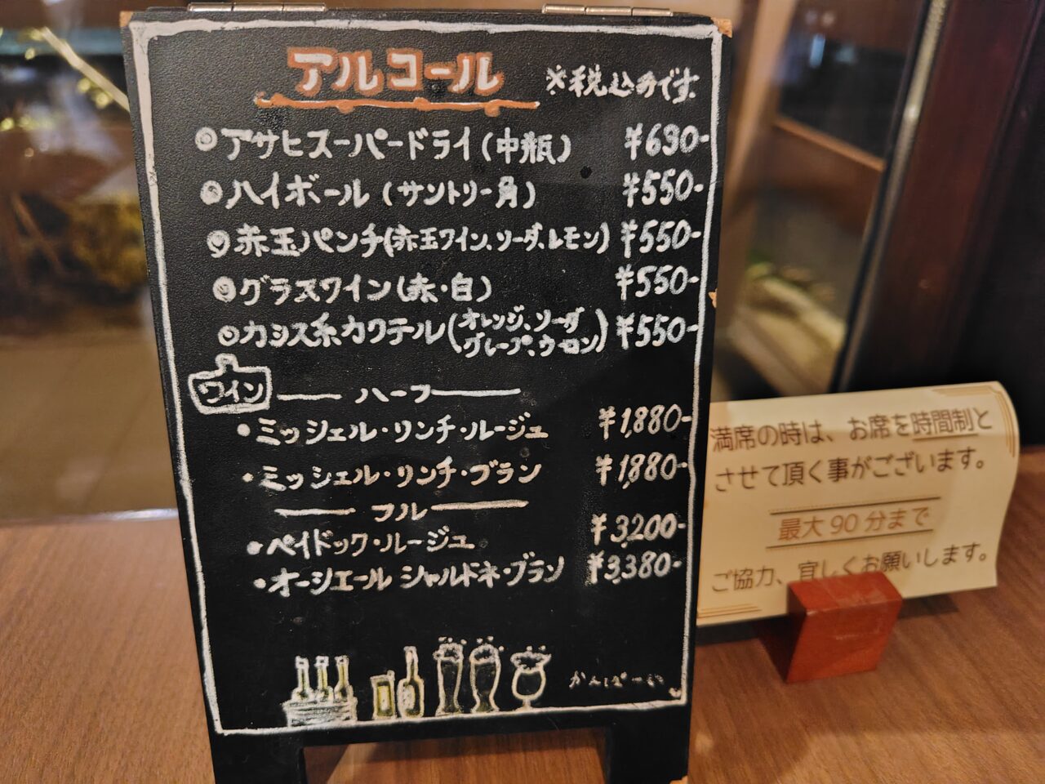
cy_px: 392
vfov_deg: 58.9
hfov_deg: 73.9
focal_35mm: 23
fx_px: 694
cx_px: 522
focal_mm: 5.6
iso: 2349
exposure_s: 1/24
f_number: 1.9
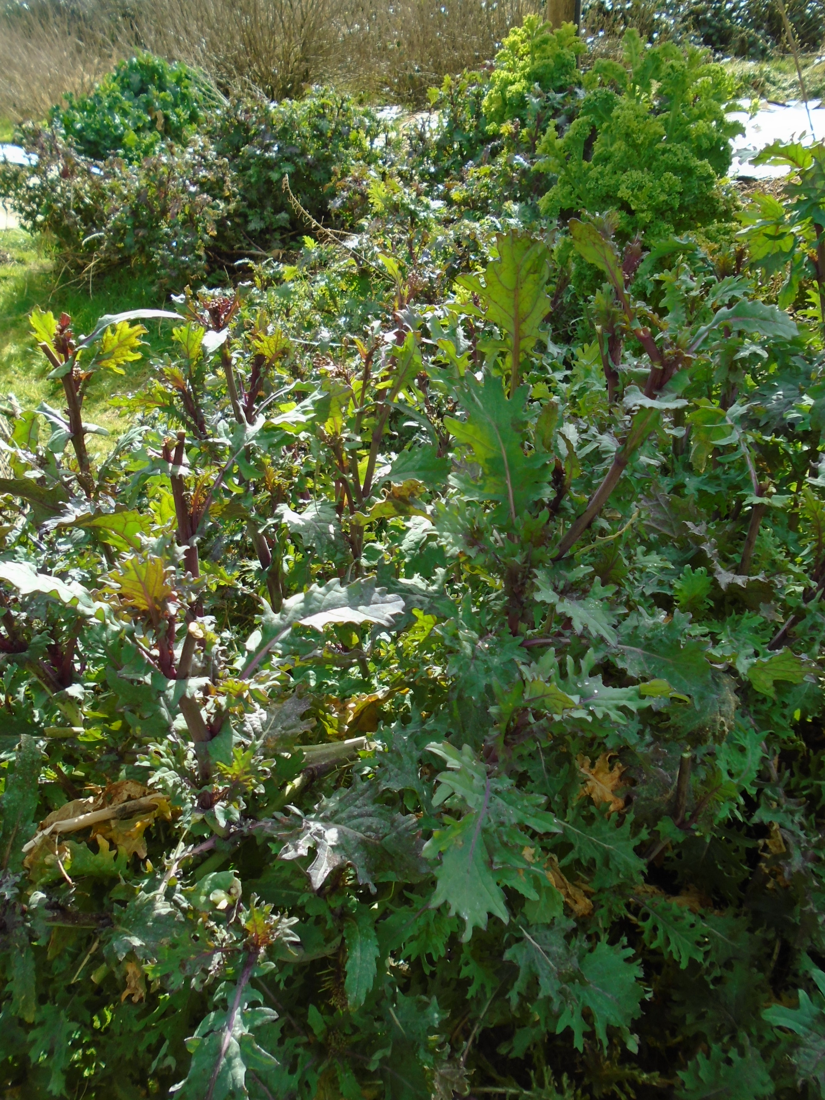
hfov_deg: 53.1
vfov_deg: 67.3
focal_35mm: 26
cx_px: 412
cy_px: 550
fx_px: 826
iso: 100
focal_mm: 4.6
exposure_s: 1/400
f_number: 3.2
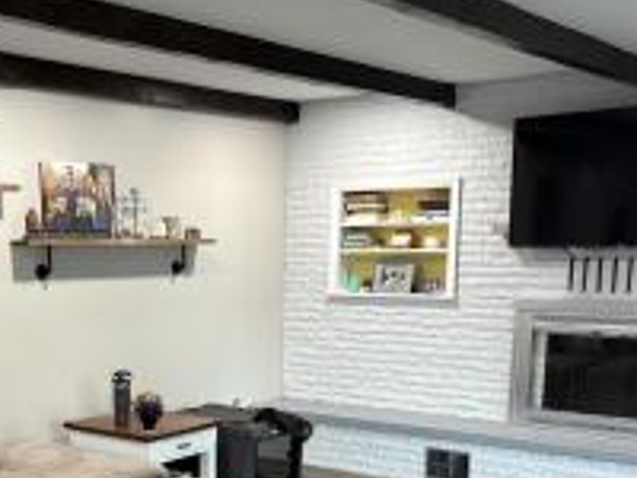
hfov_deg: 36.2
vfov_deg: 27.0
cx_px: 182
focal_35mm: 52
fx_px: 957
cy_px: 437
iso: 200
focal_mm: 5.96
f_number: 1.6
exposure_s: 1/60
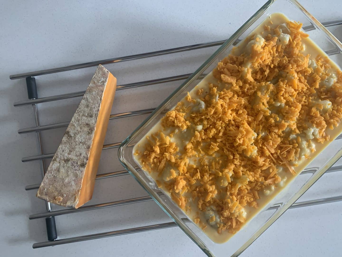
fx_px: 257
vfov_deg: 53.1
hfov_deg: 67.3
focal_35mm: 26
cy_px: 128
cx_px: 171
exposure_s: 1/60
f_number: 1.8
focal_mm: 4.25
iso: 250
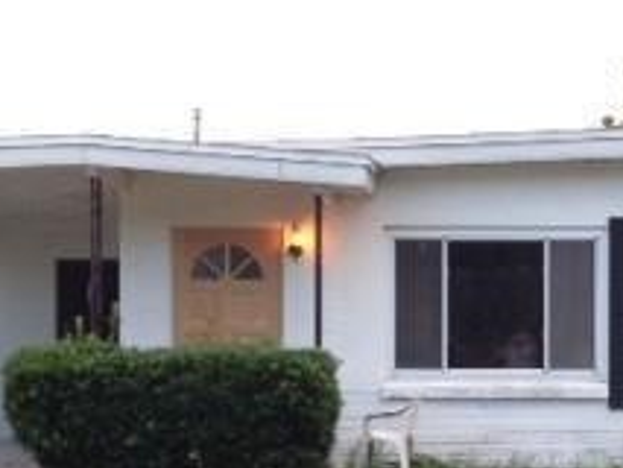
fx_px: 1783
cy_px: 336
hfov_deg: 19.6
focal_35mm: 99
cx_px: 512
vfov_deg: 14.9
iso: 64
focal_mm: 4.12
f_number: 2.4
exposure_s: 1/60
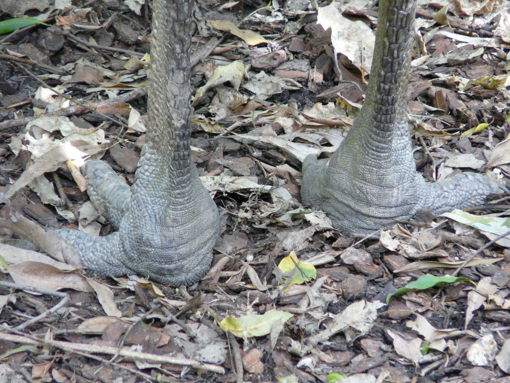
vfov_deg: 3.0
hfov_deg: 3.9
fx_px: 7425
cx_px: 255
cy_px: 192
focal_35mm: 504
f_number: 4.2
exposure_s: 1/30
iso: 400
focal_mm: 82.8
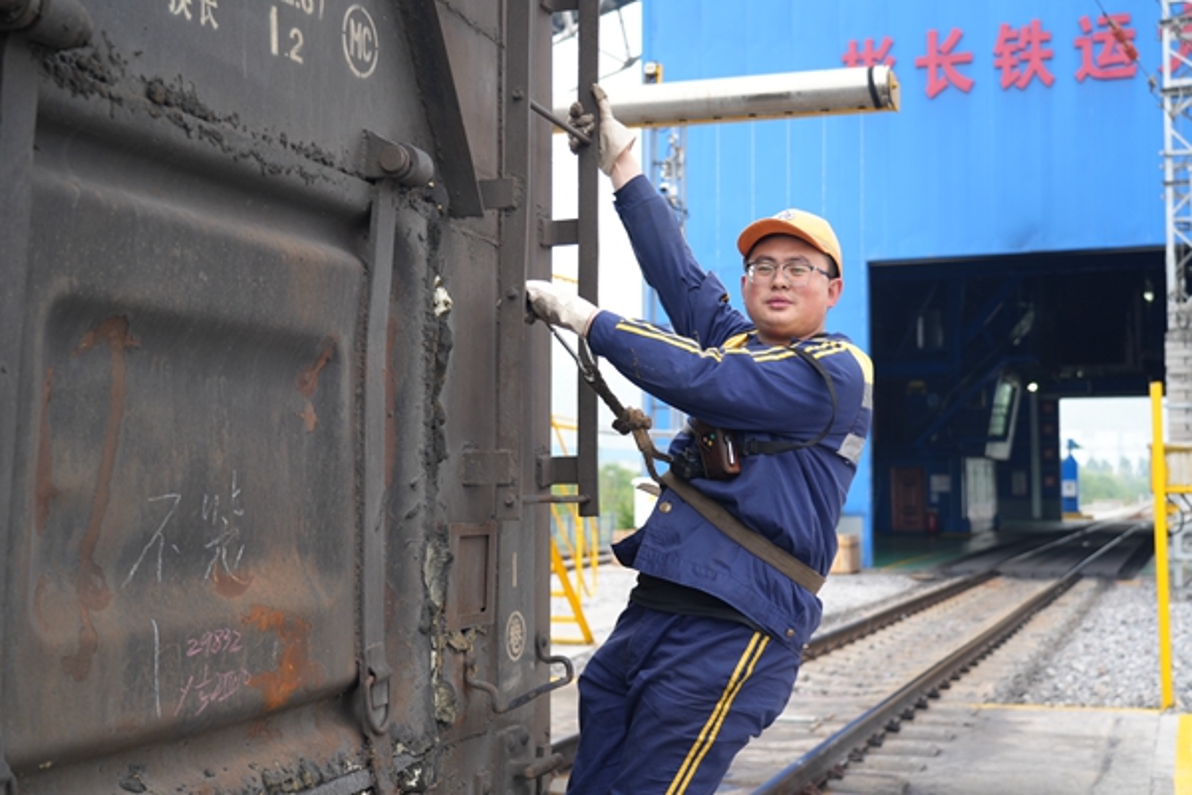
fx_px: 1457
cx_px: 596
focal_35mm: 44
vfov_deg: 30.5
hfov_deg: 44.5
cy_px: 398
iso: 250
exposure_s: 1/90
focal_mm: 44
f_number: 4
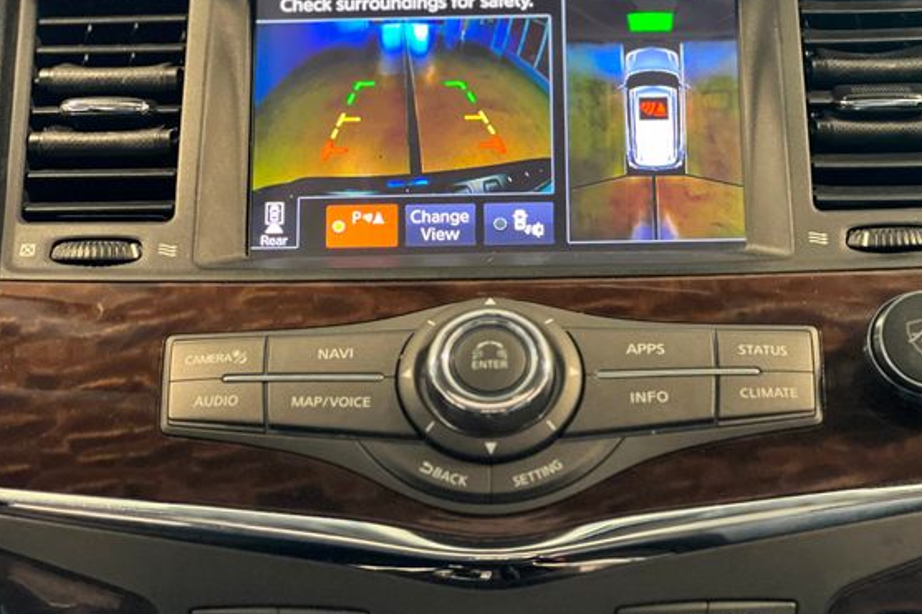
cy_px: 253
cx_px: 507
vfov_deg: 14.8
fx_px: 2355
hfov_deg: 22.1
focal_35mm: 92
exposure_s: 1/15
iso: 500
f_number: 2.8
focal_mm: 9
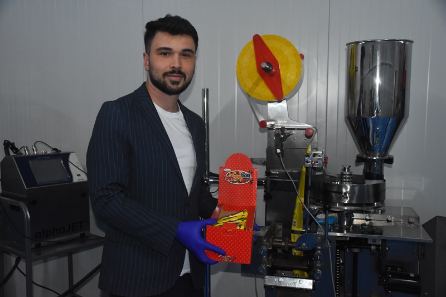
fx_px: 446
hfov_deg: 53.1
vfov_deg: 36.9
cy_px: 148
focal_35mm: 36
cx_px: 223
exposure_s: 1/250
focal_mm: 24
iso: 2500
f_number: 4
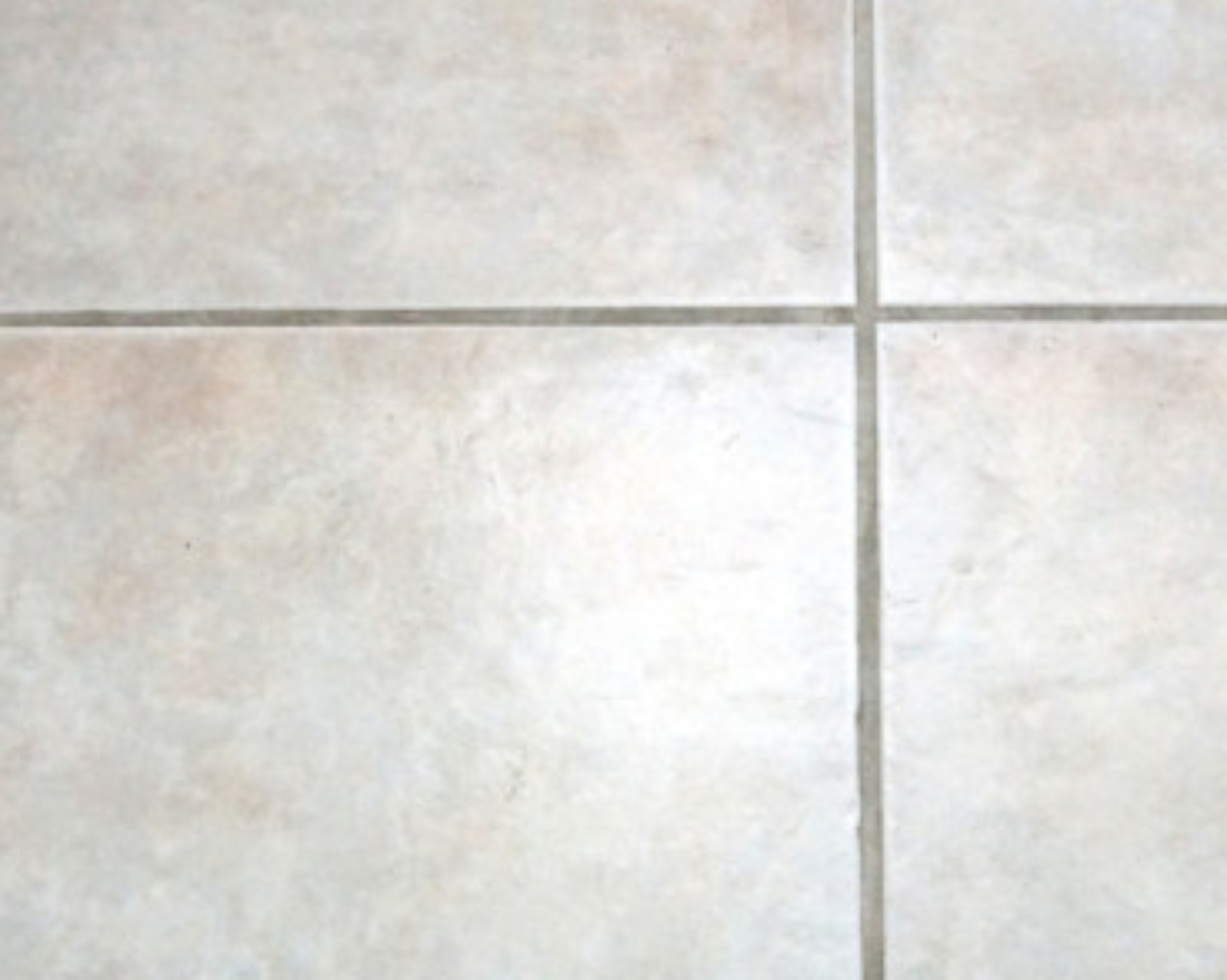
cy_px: 573
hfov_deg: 20.5
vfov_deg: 16.5
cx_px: 754
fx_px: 3381
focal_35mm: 93
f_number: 7.1
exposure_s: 1/50
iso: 3200
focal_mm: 27
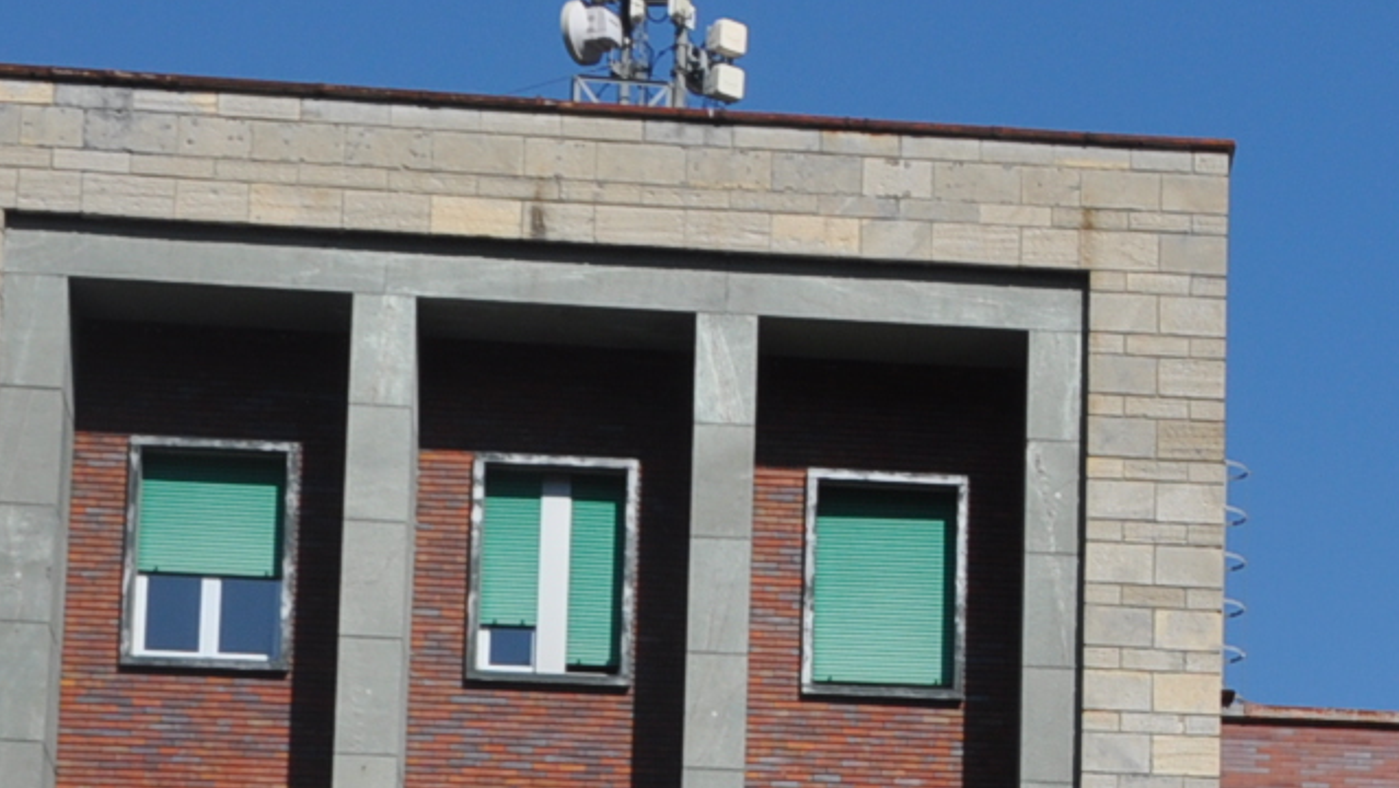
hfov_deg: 10.5
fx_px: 7422
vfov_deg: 6.0
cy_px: 1108
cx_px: 1808
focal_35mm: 200
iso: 200
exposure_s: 1/400
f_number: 10
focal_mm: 38
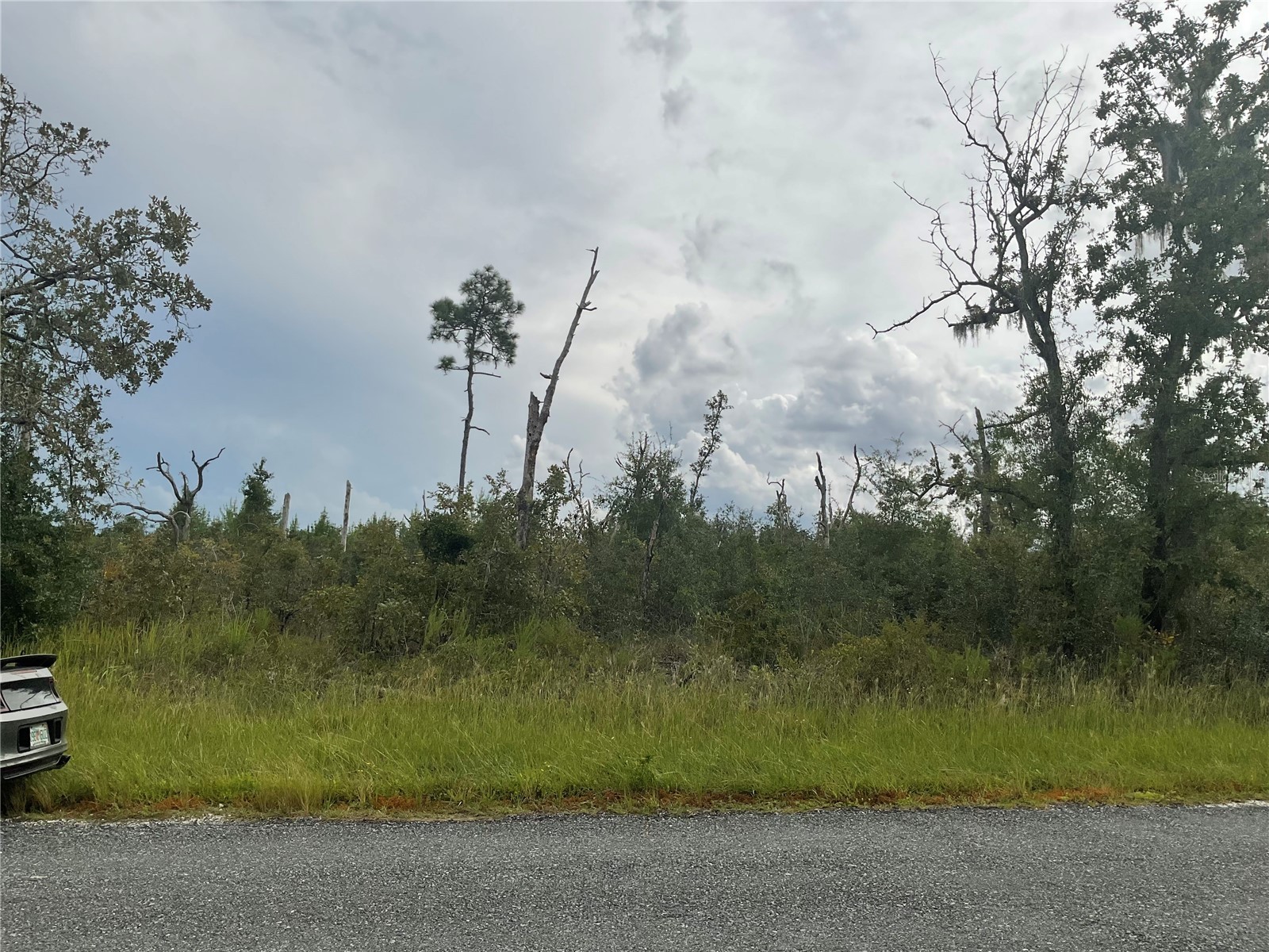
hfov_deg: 61.7
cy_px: 476
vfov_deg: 48.2
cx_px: 634
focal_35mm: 29
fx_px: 1063
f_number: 1.8
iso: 16
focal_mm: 3
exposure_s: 1/4405
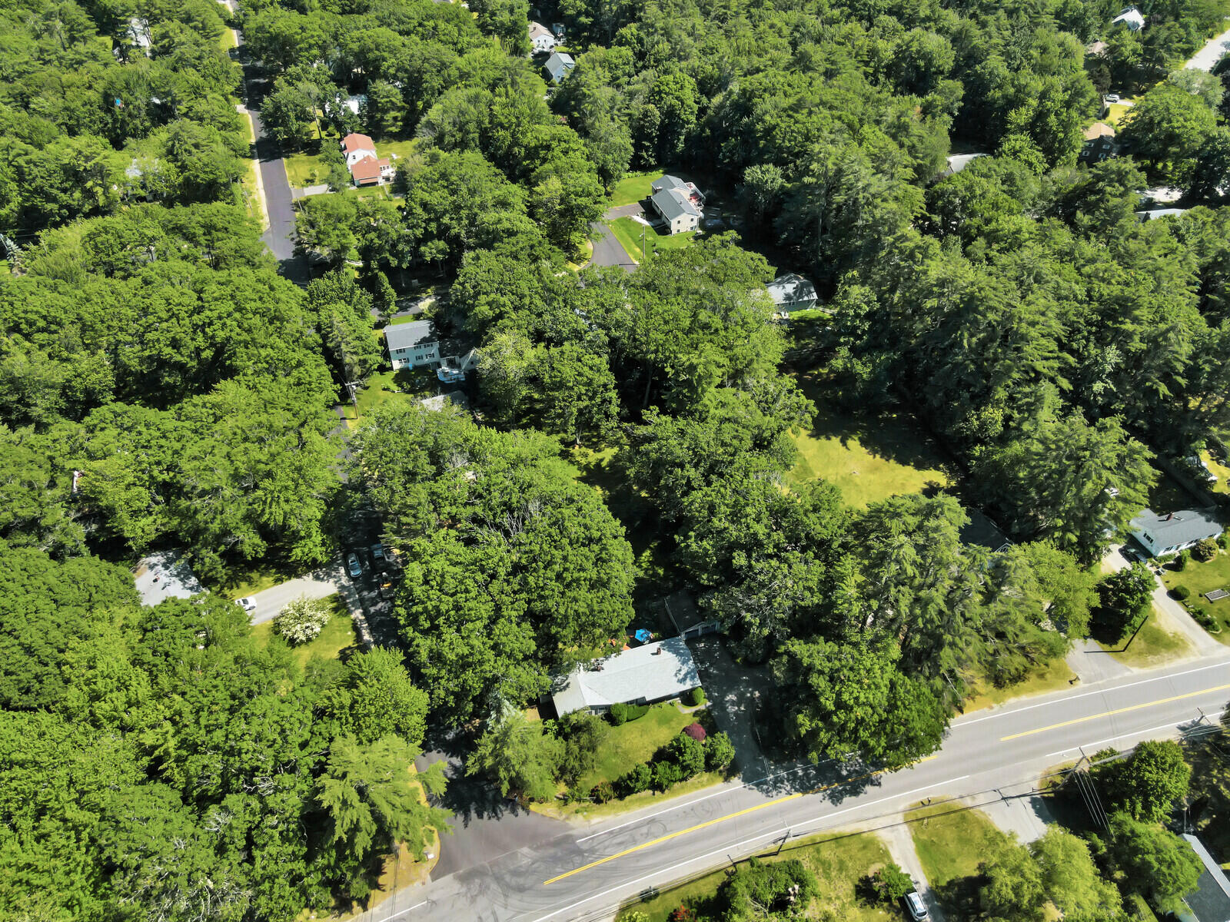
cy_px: 461
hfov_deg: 71.6
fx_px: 853
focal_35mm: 24
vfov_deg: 56.8
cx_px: 615
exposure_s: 1/1250
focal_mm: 4.5
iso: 200
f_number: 2.8
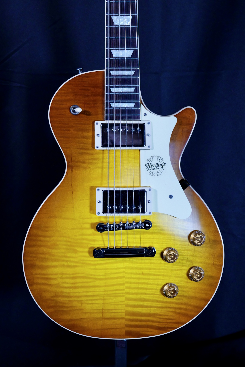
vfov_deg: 33.4
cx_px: 122
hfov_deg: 22.6
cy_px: 184
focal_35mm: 60
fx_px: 612
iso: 6400
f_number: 5.6
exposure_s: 1/60
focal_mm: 60
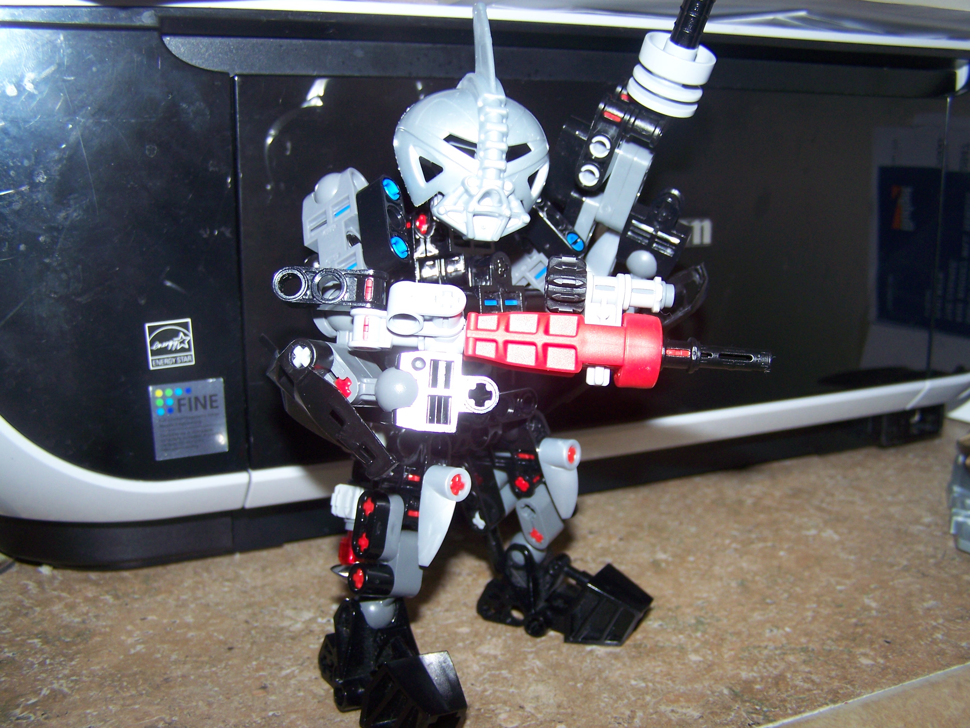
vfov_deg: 37.7
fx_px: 1065
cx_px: 485
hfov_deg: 49.0
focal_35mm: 38
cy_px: 364
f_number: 2.8
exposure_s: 1/80
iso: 80
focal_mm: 6.3
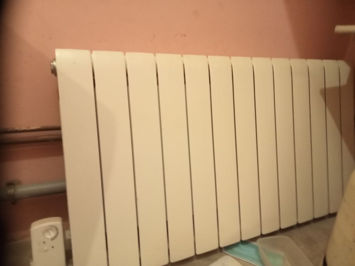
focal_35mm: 28
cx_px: 178
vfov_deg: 49.7
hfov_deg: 63.4
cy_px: 133
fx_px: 287
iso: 2385
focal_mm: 3.46
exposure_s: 1/25
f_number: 2.2
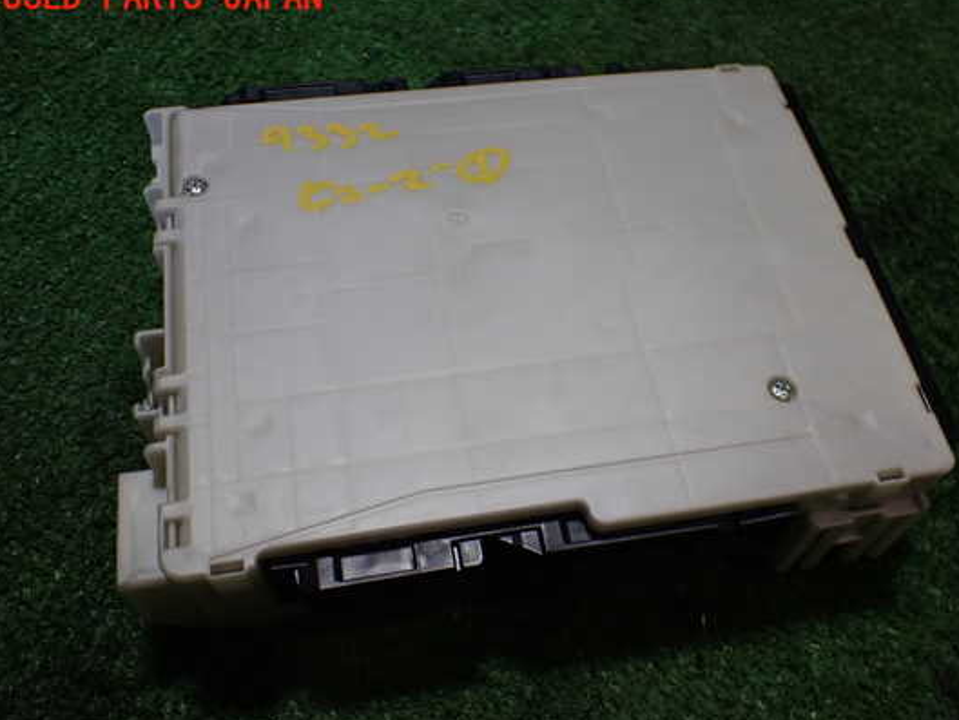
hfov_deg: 53.8
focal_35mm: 34
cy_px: 383
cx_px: 537
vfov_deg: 41.8
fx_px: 942
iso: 200
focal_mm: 5.4
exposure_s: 1/125
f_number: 2.3
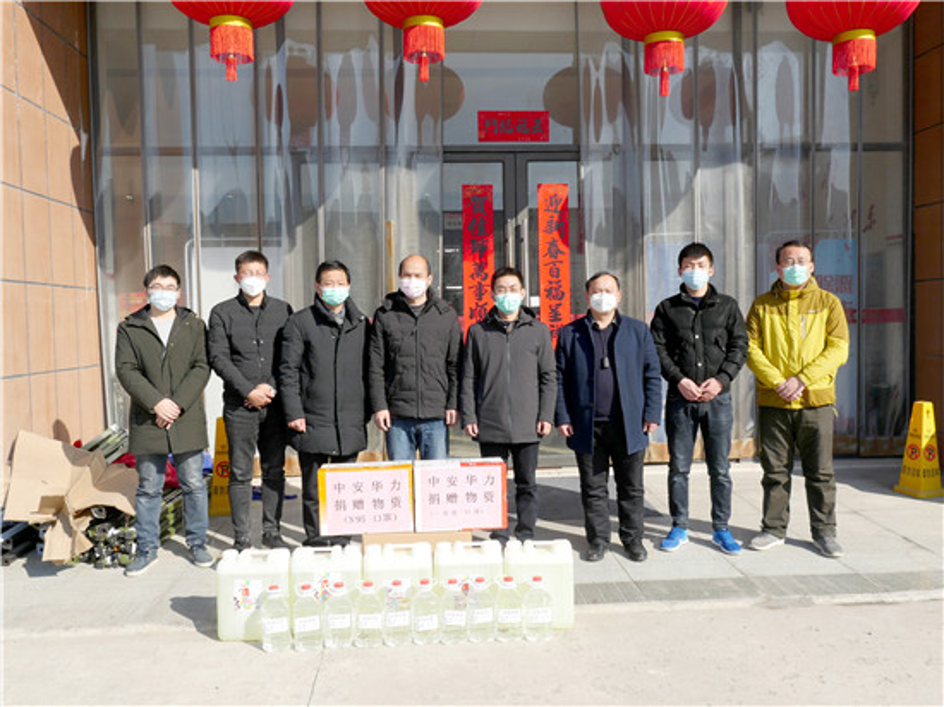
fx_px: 818
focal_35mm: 30
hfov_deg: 60.0
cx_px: 472
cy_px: 354
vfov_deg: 46.8
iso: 200
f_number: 6.3
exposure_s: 1/640
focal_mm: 15
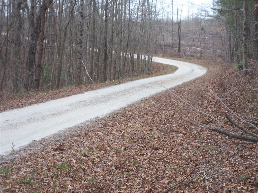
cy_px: 96
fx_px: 701
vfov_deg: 15.7
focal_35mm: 94
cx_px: 129
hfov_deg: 20.9
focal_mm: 15.4
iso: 100
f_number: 4.3
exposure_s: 1/100
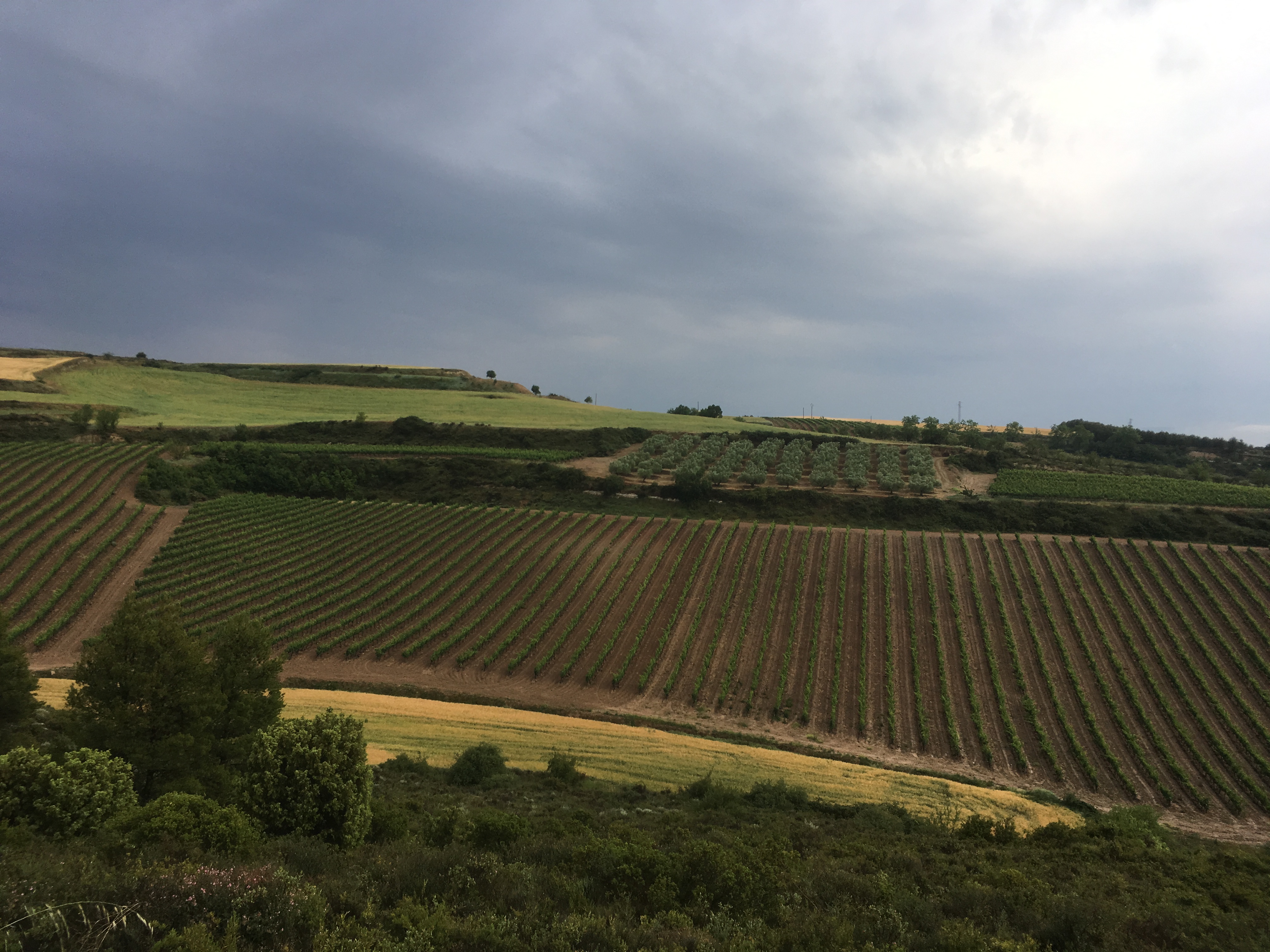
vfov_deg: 48.2
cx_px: 635
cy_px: 476
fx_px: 1064
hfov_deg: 61.7
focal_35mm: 29
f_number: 2.2
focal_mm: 4.15
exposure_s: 1/351
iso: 25
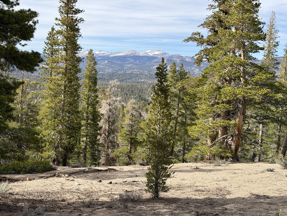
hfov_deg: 39.7
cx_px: 144
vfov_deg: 30.3
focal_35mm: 48
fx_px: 398
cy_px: 108
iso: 80
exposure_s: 1/2976
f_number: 1.78
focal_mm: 6.76
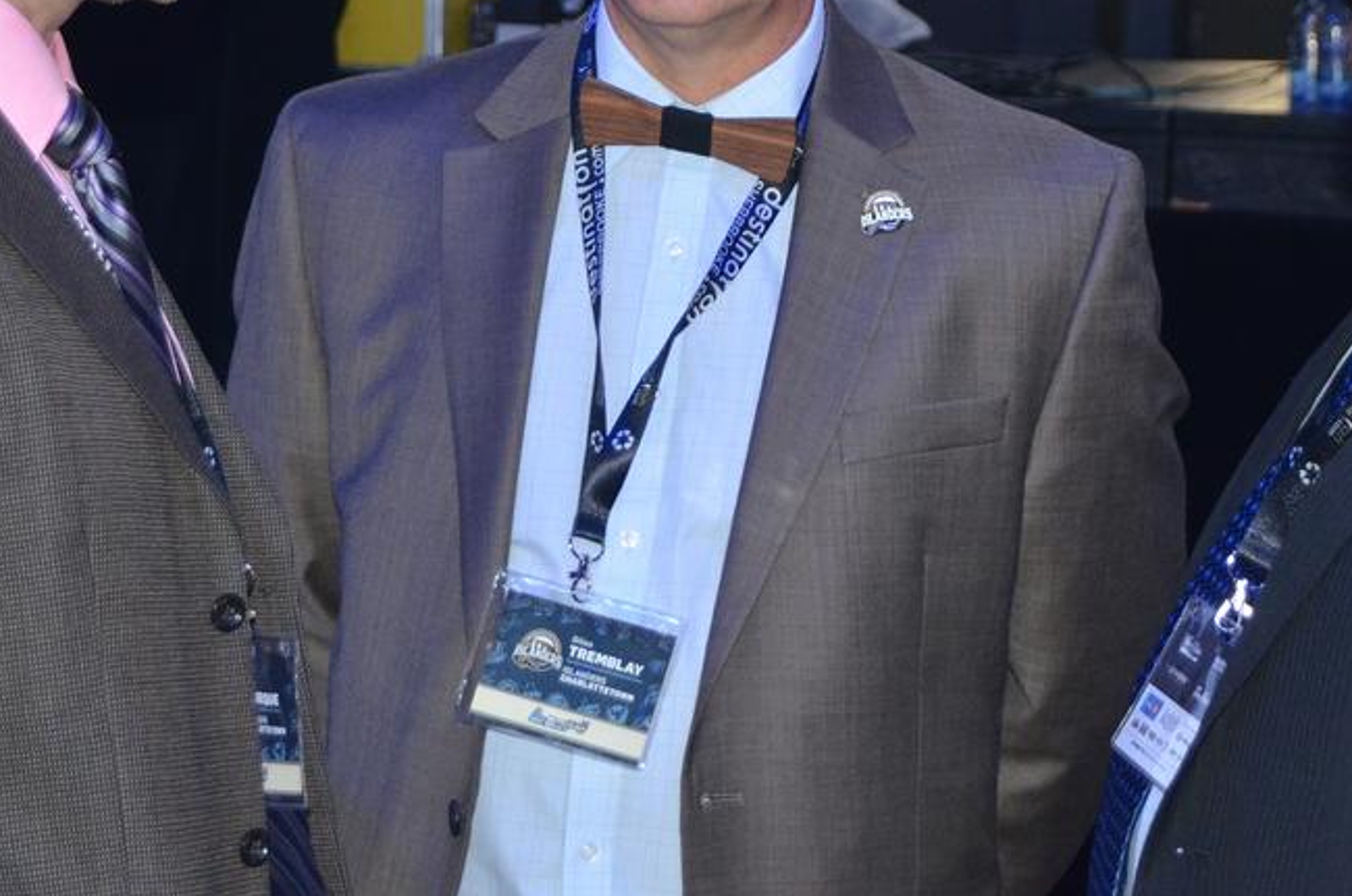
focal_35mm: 144
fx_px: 5399
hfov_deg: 14.3
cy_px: 176
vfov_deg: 9.5
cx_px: 678
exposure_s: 1/60
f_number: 5.6
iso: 1250
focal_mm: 52
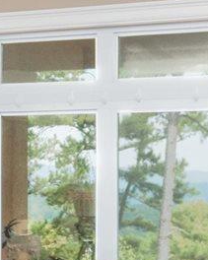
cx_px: -116
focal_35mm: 180
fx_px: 1390
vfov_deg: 10.6
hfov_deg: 8.4
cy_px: 228
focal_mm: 11
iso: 400
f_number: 8
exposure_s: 1/40
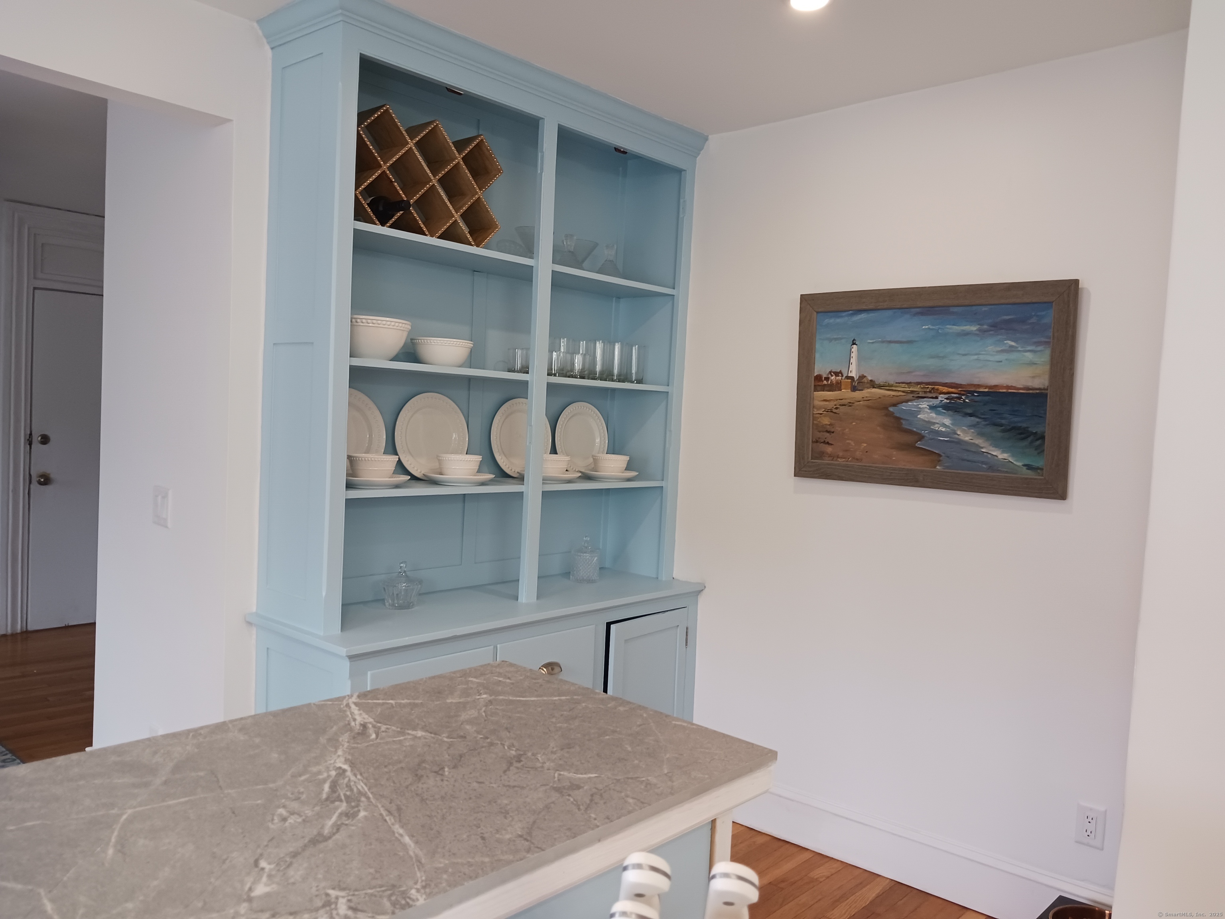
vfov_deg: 51.4
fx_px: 955
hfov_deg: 65.3
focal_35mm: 27
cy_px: 460
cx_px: 612
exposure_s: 1/50
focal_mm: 4
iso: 200
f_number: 1.8
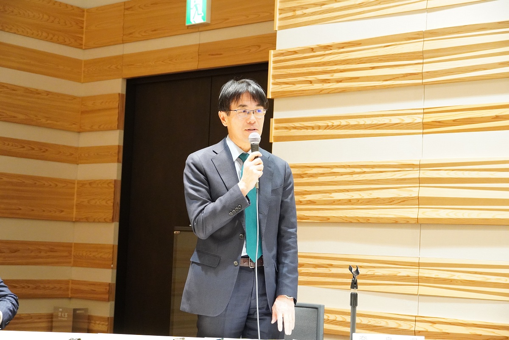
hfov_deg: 28.6
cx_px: 254
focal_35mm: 70
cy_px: 170
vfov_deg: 19.3
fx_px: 997
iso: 4000
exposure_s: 1/80
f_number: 5
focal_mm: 47
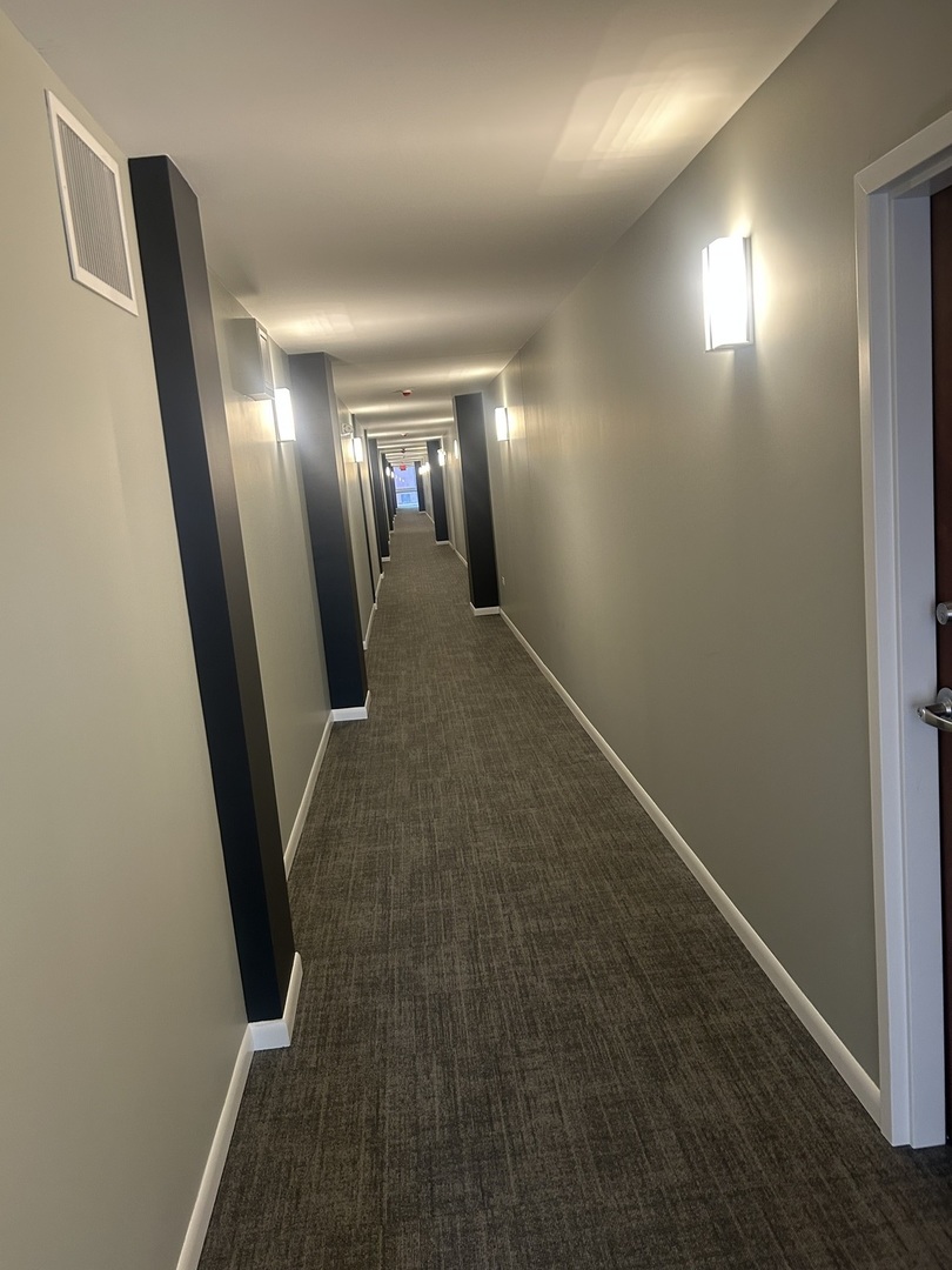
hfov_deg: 53.1
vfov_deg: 67.3
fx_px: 953
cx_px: 476
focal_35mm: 26
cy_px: 635
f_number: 1.5
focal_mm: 5.7
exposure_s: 1/60
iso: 200
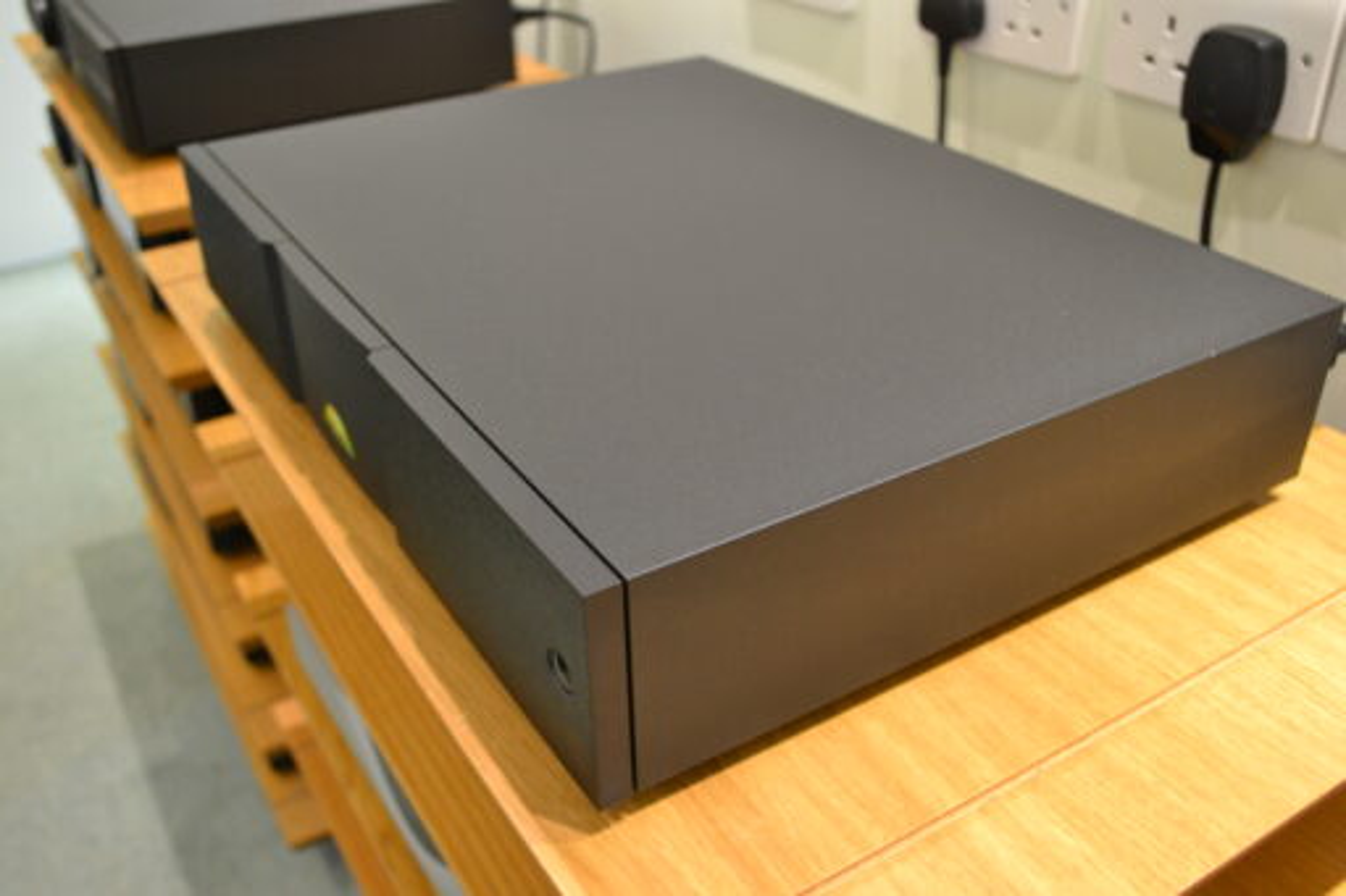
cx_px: 673
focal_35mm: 33
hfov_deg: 57.2
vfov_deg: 39.9
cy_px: 448
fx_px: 1233
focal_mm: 22
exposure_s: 1/15
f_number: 4
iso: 560
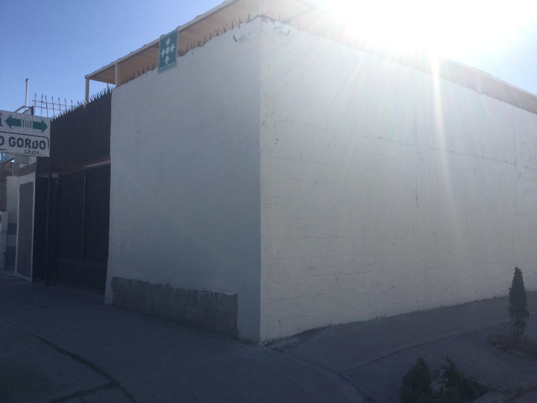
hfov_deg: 58.4
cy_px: 202
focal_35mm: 31
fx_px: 481
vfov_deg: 45.4
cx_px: 268
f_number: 2.4
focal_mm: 3.3
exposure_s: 1/2092
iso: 25
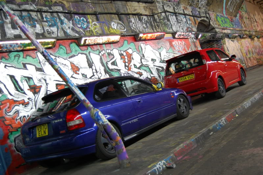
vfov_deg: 31.8
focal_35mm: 42
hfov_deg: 46.4
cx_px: 132
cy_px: 88
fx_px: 307
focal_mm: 28
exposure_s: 1/13
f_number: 4.2
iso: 800
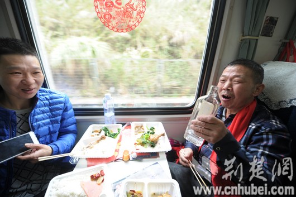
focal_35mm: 14
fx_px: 115
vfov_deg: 81.2
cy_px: 98
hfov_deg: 104.3
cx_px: 148
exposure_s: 1/160
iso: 640
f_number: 3.2
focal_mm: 14
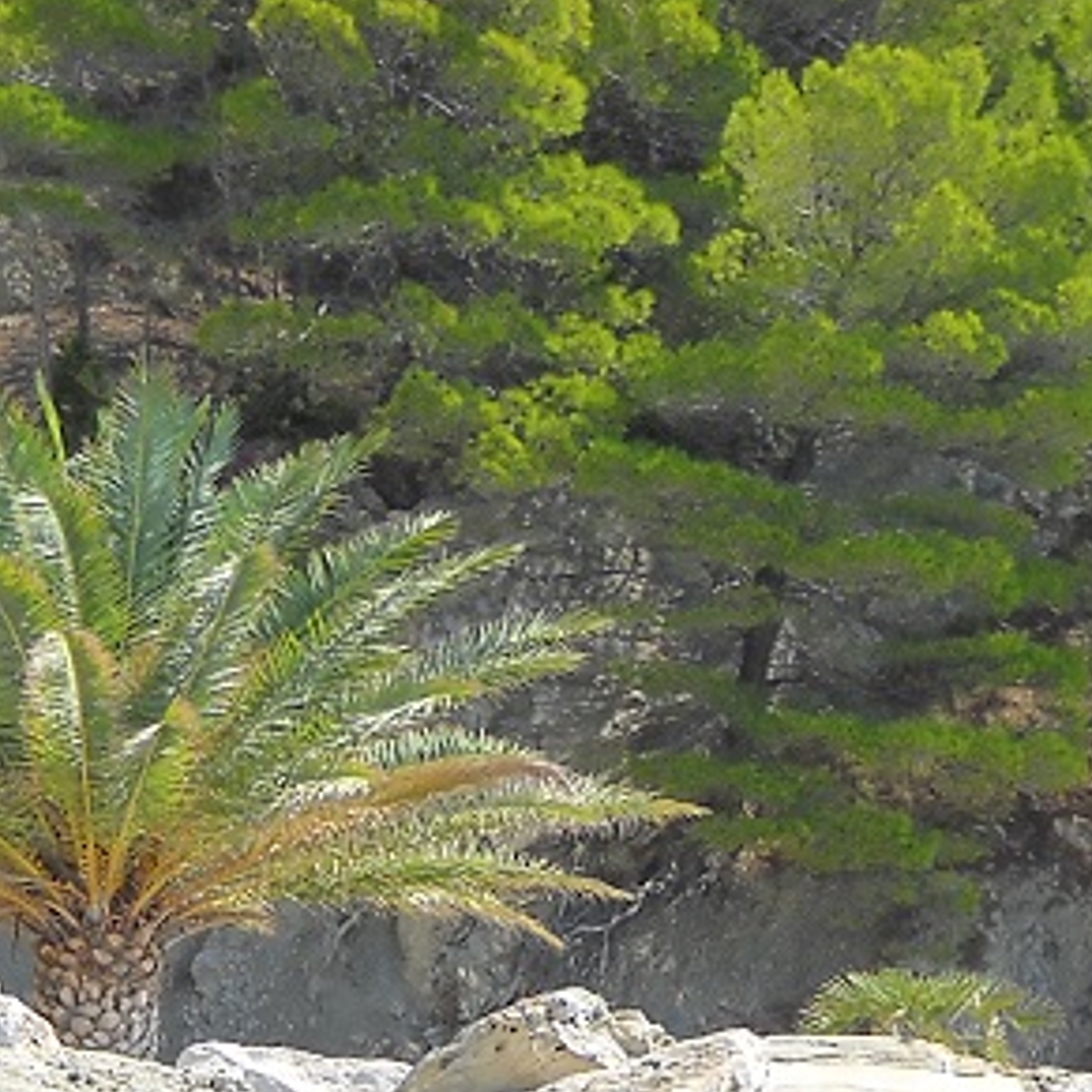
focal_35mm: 122
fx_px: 4354
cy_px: 1338
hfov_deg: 14.1
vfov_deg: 13.8
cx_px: 60
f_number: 5.5
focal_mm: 6.72
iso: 64
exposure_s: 1/192
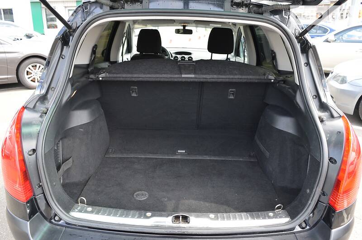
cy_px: 120
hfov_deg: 67.4
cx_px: 181
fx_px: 271
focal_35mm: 27
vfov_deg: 47.9
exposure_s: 1/100
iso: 400
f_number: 5
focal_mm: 18
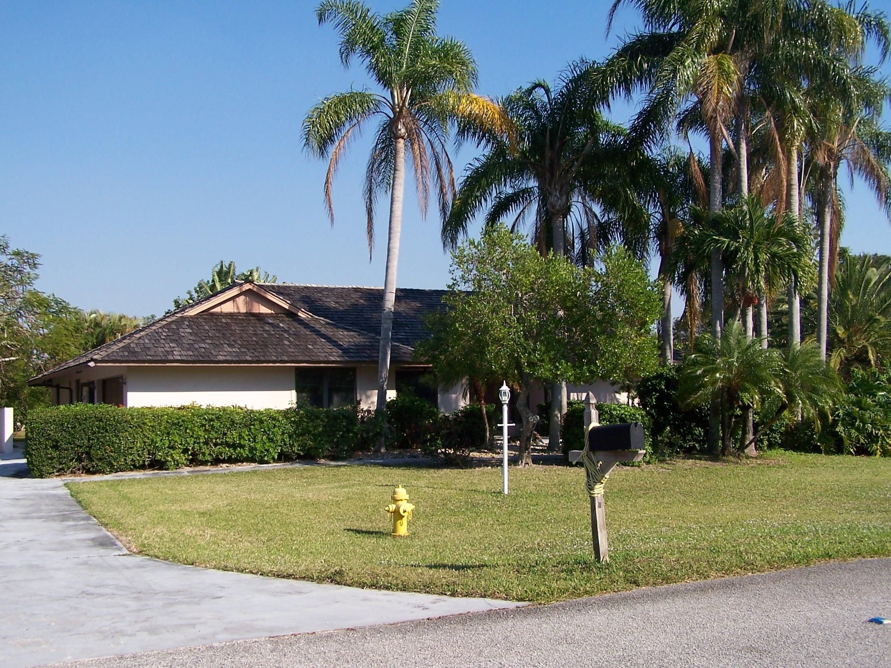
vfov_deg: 37.7
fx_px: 978
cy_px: 334
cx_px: 446
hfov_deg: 49.0
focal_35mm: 38
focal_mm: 6.3
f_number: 4
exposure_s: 1/750
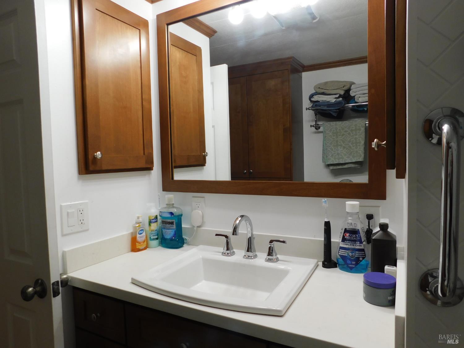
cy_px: 174
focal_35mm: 23
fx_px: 308
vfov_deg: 58.9
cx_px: 232
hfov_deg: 73.9
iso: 125
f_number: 3
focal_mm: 4
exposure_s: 1/100
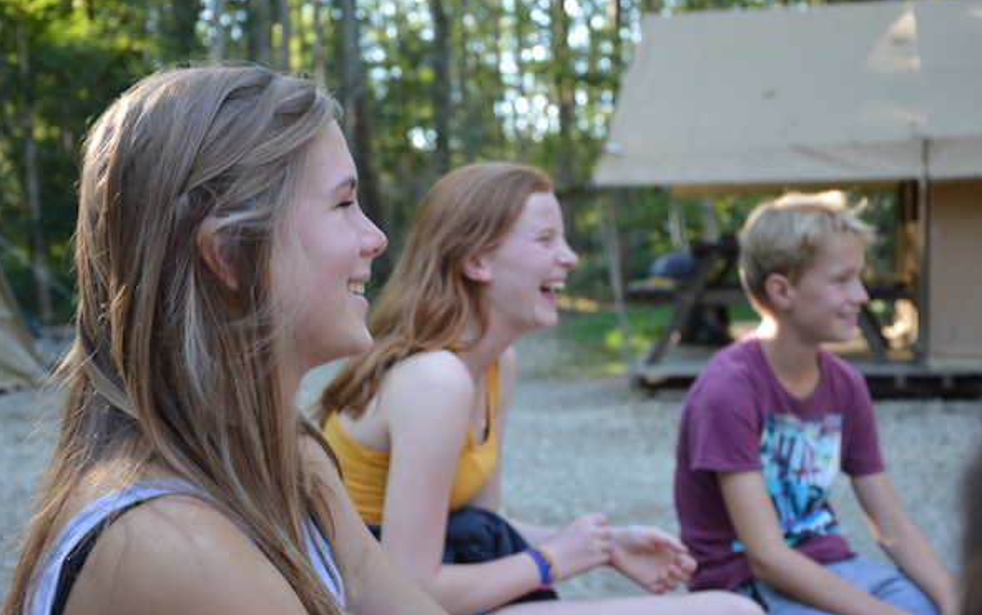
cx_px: 489
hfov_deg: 33.0
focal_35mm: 62
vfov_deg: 21.0
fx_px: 1660
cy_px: 312
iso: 500
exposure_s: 1/60
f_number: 4.5
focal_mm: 40
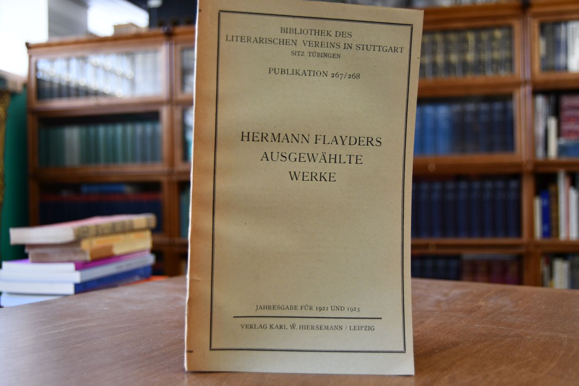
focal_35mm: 36
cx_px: 290
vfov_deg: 36.9
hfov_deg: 53.1
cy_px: 193
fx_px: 579
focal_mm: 24
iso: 800
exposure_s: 1/125
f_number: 3.8
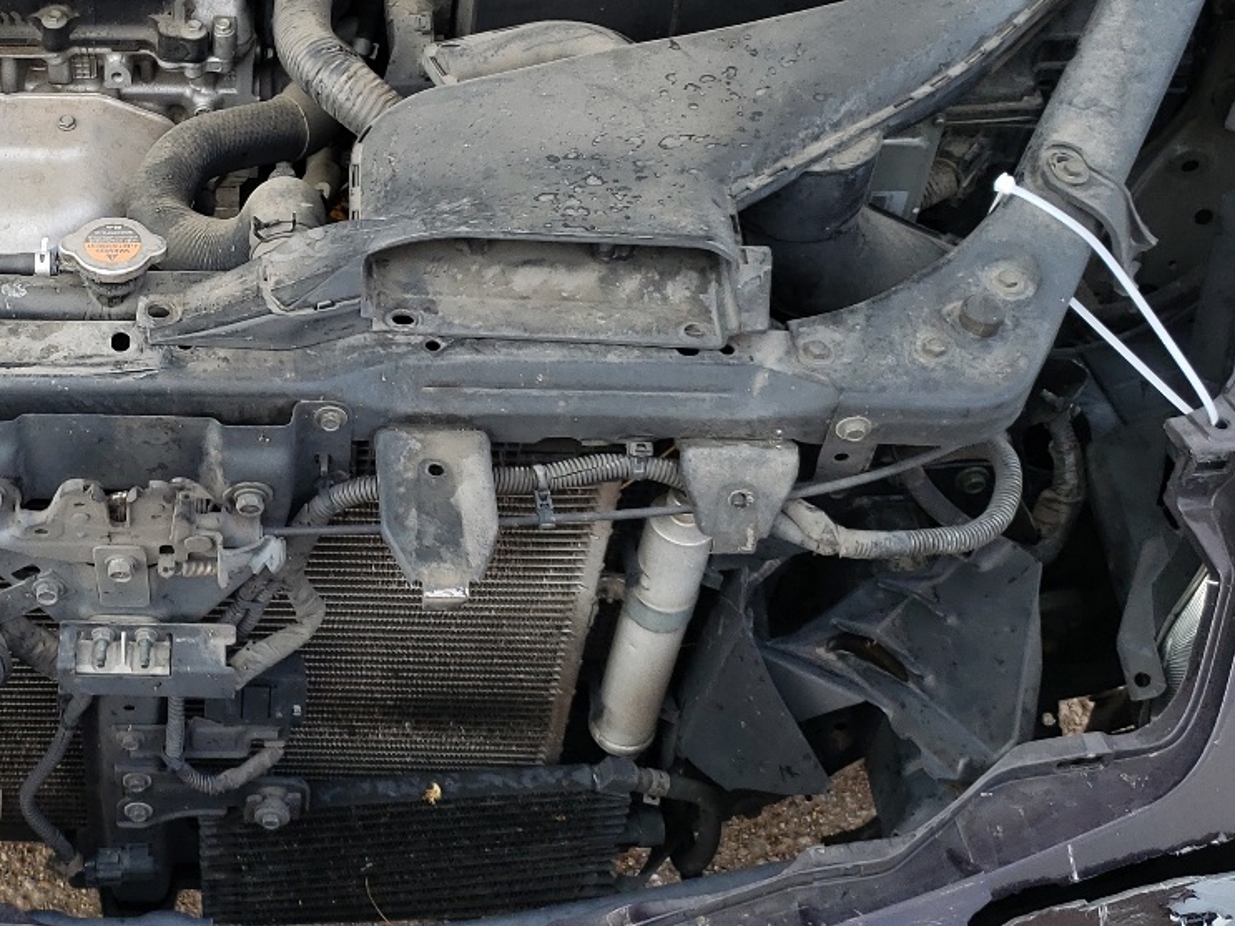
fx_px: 1998
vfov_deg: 25.8
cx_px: 185
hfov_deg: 33.0
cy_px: 239
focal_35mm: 56
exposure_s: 1/476
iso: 50
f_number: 1.5
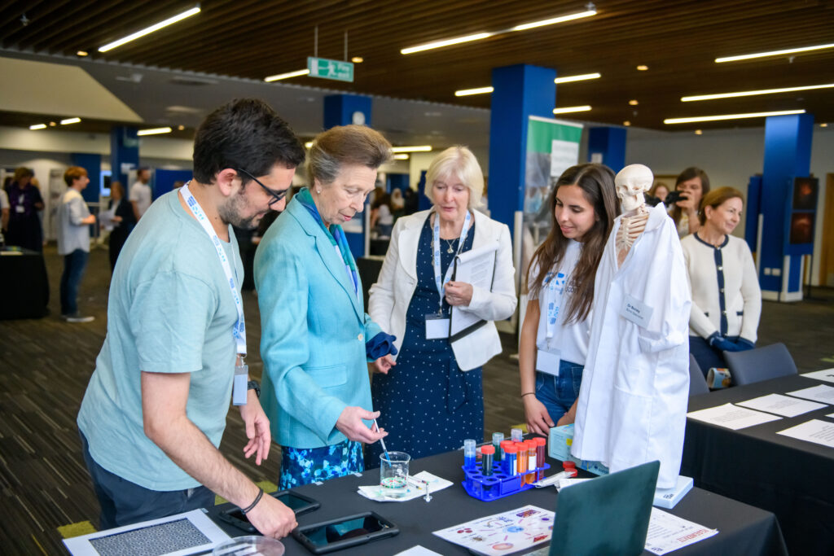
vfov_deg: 37.9
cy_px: 278
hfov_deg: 54.4
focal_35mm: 35
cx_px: 417
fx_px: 811
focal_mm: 35
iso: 3200
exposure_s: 1/1000
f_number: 2.8
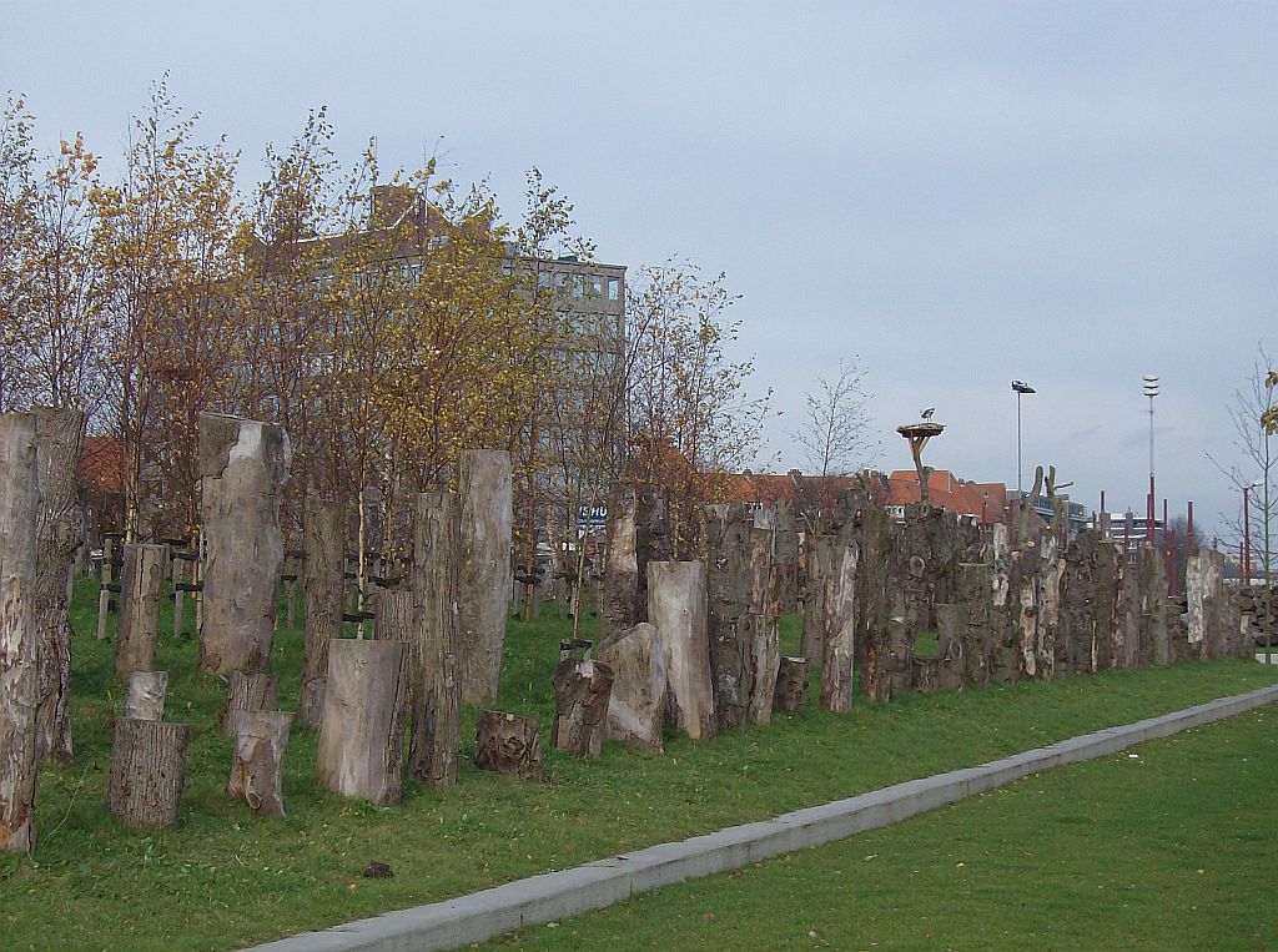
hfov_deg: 23.1
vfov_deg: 17.3
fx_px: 3131
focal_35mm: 85
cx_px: 639
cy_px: 476
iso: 100
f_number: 6.9
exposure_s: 1/243
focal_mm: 14.1
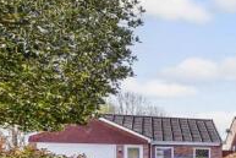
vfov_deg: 25.1
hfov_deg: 25.3
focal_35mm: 51
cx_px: 381
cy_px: 164
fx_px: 335
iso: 320
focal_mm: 10
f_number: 8
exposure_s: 1/250
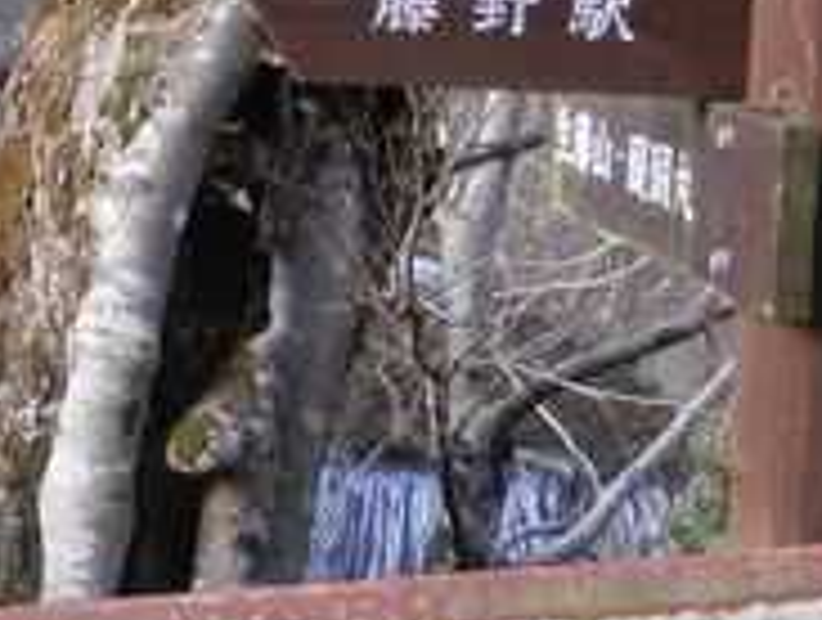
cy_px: -49
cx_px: 22
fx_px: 2593
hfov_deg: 17.6
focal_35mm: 109
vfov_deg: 13.4
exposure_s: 1/40
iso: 80
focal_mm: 4.5
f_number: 3
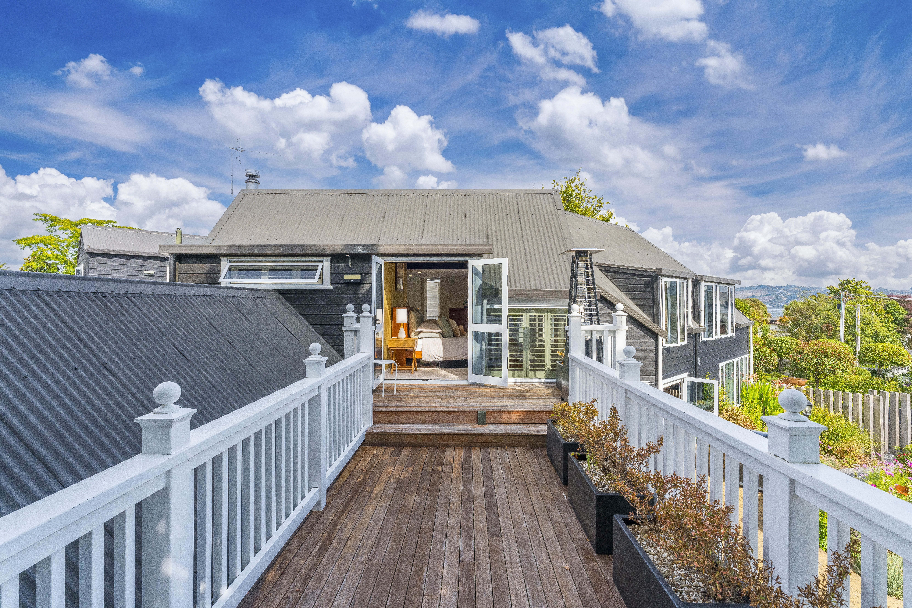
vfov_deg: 71.1
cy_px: 304
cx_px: 456
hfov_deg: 93.9
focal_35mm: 17
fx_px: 426
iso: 640
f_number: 9
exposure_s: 1/800
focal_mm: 16.8
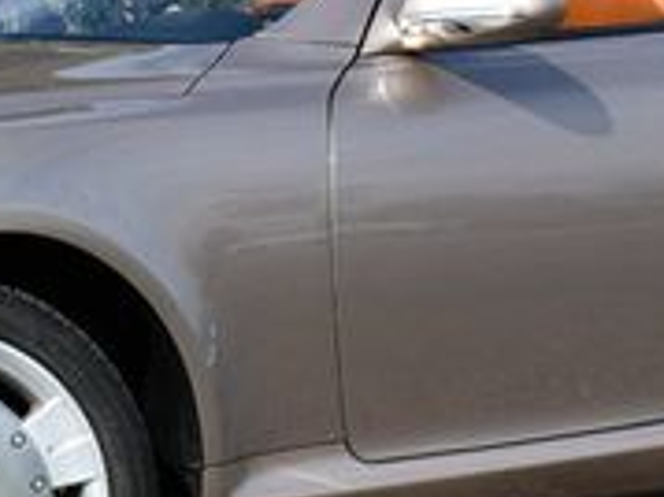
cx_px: 119
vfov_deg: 9.0
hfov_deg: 11.9
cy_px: 63
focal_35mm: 165
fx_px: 3163
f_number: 9
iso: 100
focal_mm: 24
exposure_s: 1/320
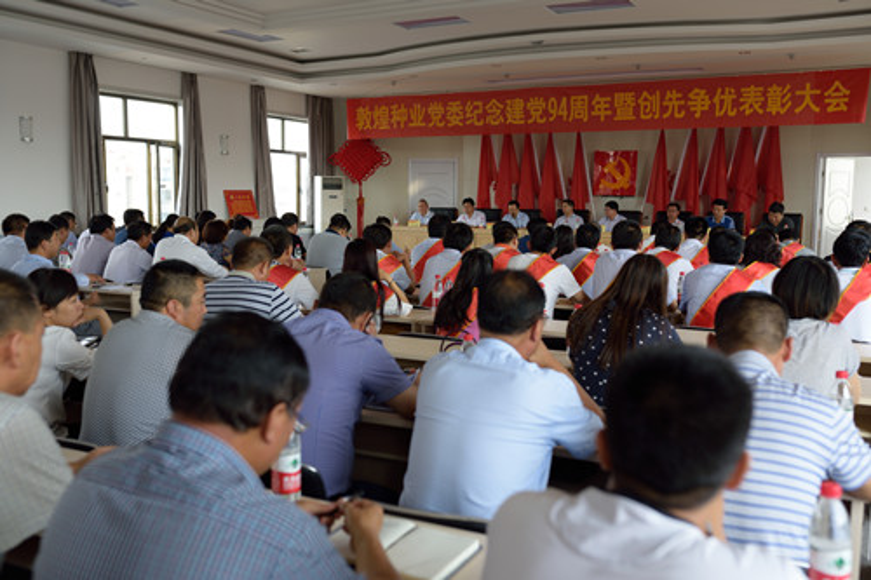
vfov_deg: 37.8
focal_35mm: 35
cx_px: 436
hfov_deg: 54.5
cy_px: 290
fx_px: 846
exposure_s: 1/100
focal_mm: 35
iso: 160
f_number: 3.2
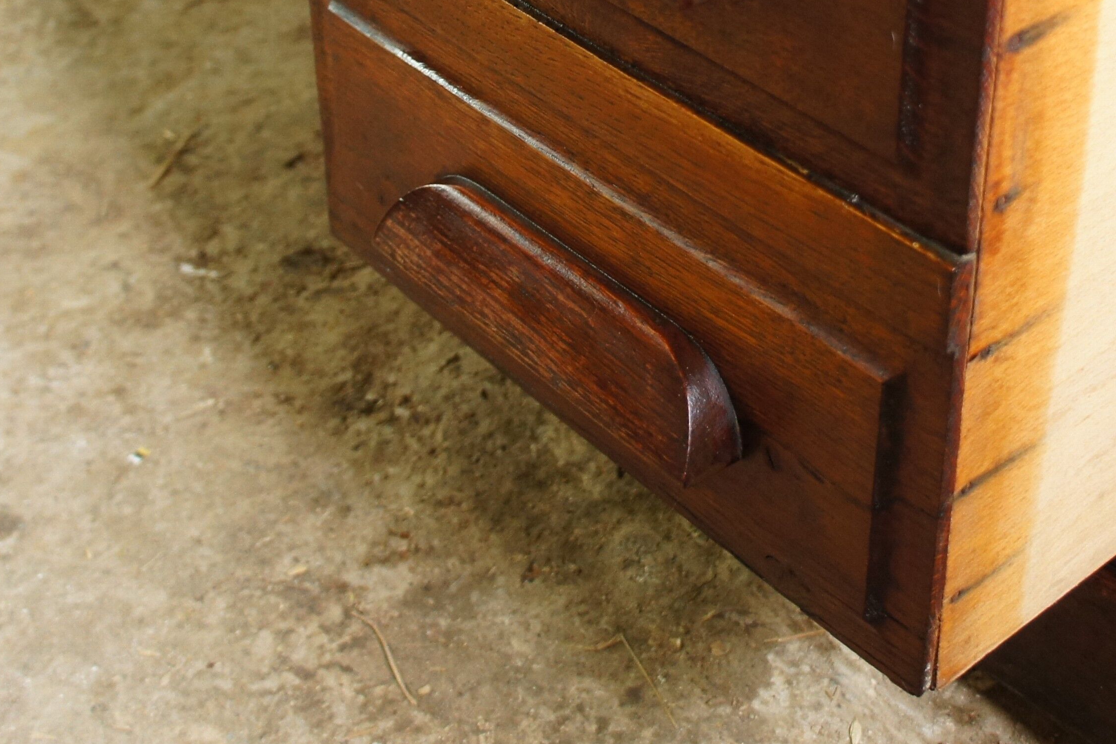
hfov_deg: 33.6
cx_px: 755
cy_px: 50
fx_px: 1829
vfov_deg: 22.3
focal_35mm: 59
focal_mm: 18
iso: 1000
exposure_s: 1/60
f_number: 4
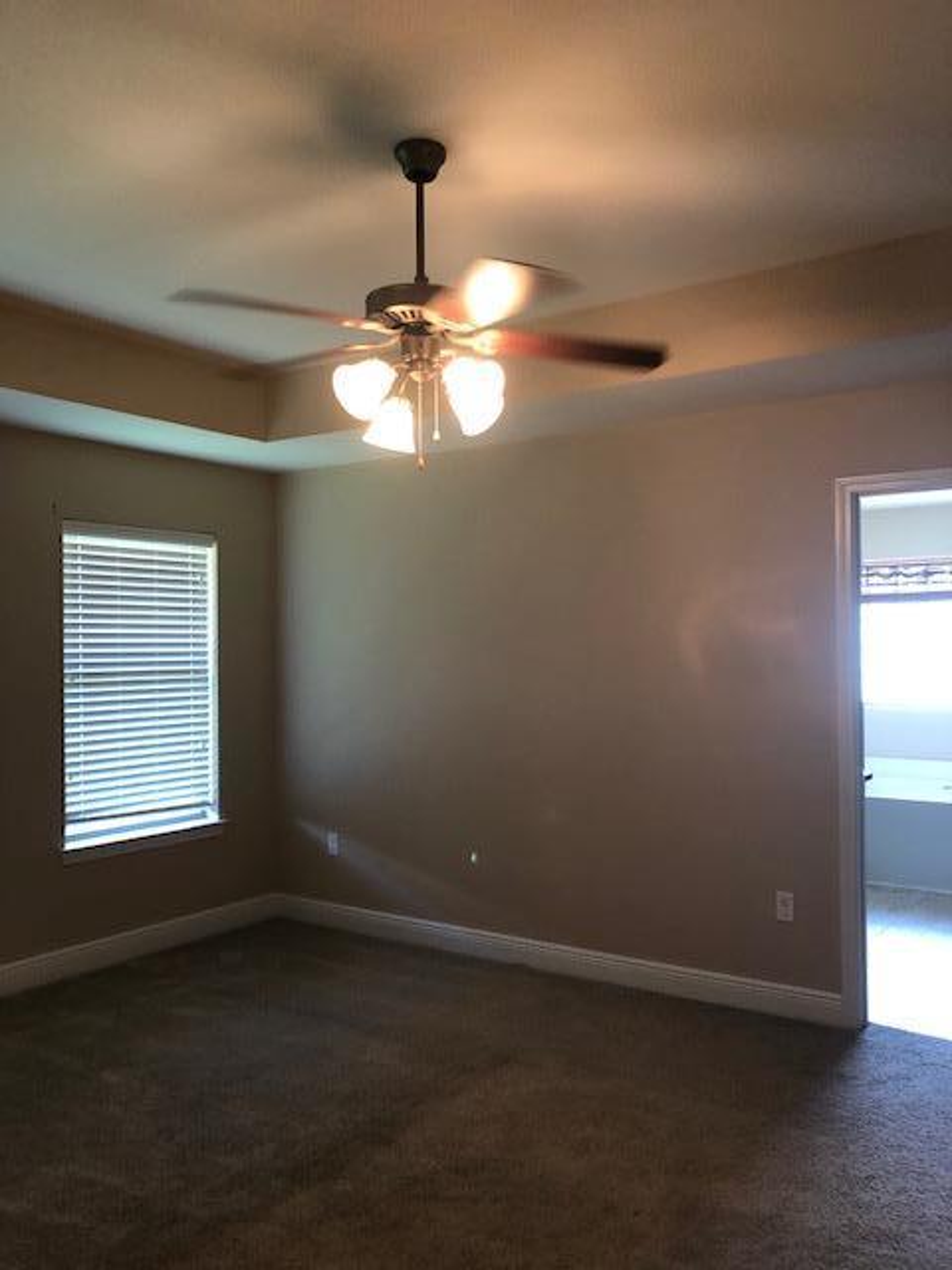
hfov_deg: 49.7
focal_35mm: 28
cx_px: 476
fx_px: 1027
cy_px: 635
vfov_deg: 63.4
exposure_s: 1/15
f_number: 1.8
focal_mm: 3.99
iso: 50
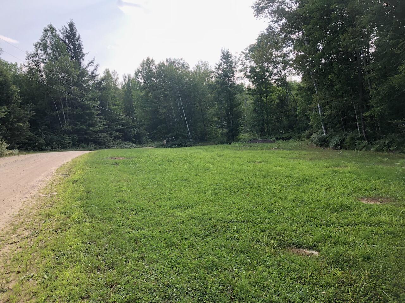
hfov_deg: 63.4
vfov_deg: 49.7
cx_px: 202
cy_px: 152
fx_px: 328
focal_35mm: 28
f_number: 1.8
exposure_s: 1/357
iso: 20
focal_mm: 3.99
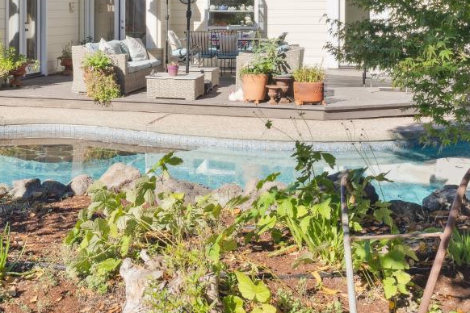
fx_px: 640
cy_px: 5
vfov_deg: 26.2
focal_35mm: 49
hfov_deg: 39.4
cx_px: 124
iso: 320
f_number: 11
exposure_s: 1/320
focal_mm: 19
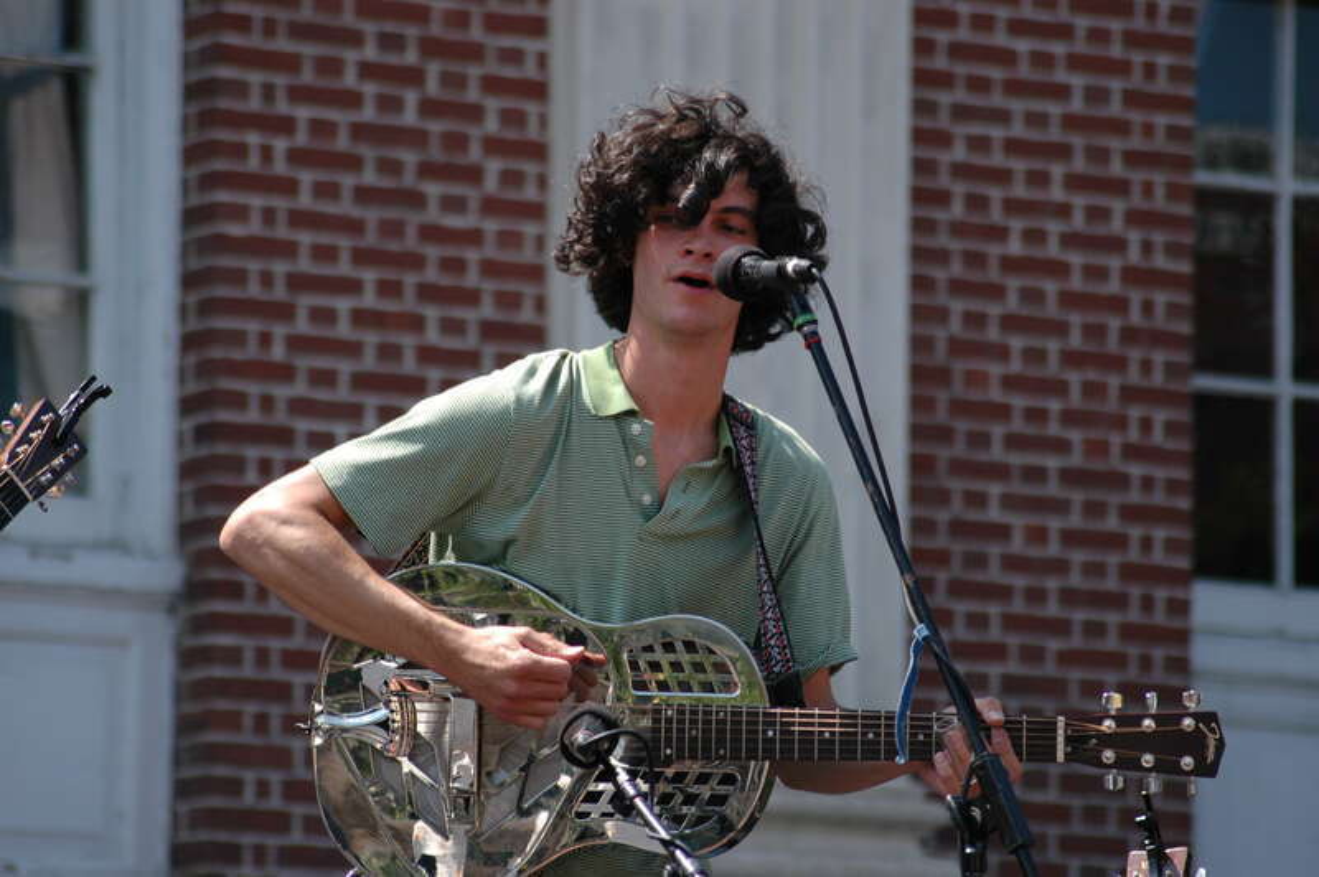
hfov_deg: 8.1
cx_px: 660
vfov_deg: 5.4
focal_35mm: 255
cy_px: 438
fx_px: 9335
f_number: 4.8
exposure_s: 1/640
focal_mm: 170
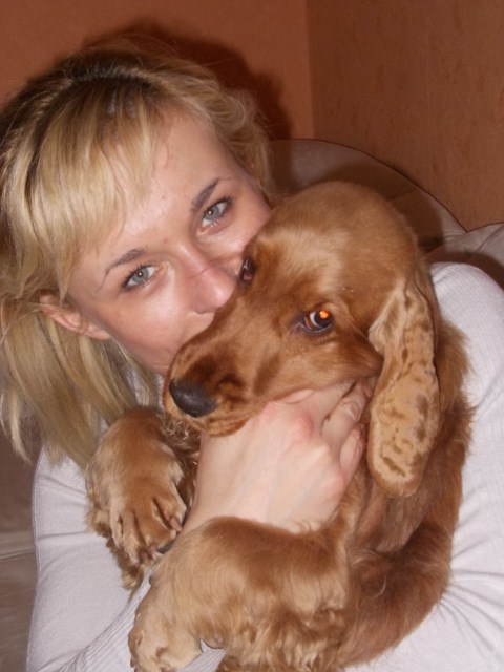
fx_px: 1378
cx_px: 252
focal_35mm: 71
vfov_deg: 27.4
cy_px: 336
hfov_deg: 20.7
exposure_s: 1/60
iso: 200
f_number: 4.3
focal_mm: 10
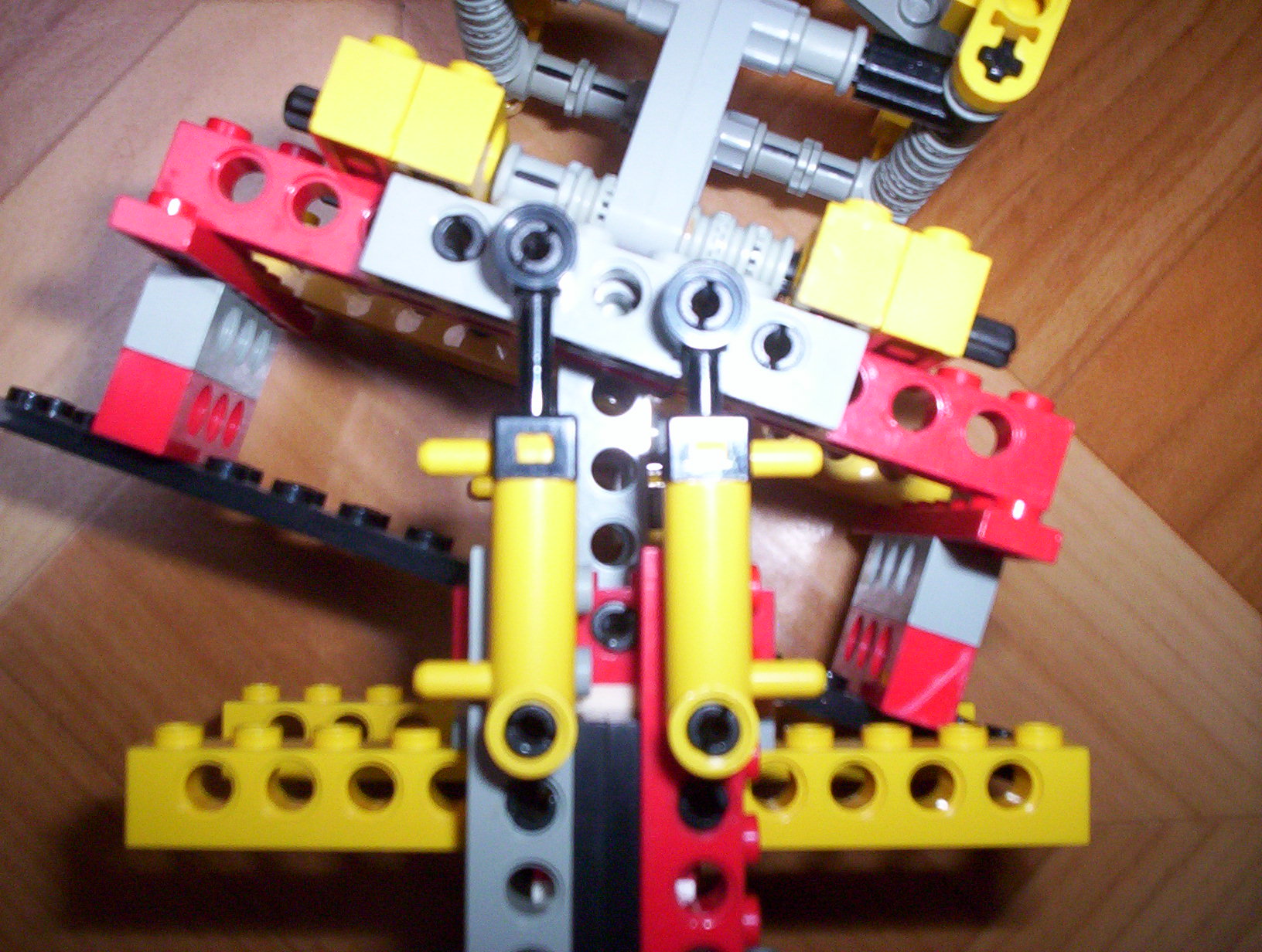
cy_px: 476
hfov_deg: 48.9
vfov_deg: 37.9
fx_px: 1389
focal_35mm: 38
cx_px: 631
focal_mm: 4.99
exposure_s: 1/60
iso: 140
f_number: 4.5
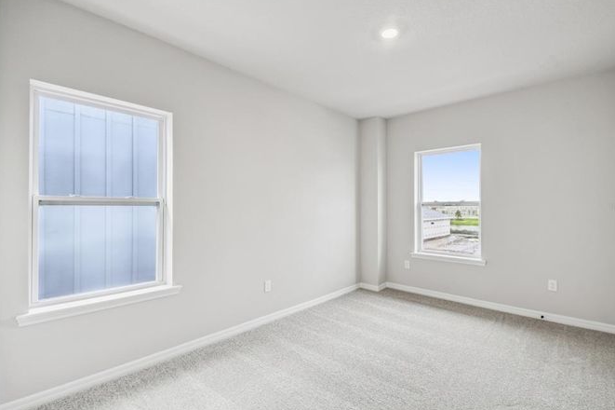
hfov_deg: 96.7
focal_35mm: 16
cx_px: 319
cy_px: 206
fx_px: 273
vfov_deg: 73.7
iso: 100
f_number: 7.1
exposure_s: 1/20
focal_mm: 10
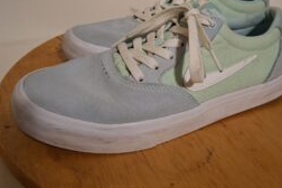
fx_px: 298
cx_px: 161
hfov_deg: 50.5
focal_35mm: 38
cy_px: 31
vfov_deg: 33.8
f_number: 1.8
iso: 800
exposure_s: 1/25
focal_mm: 5.54
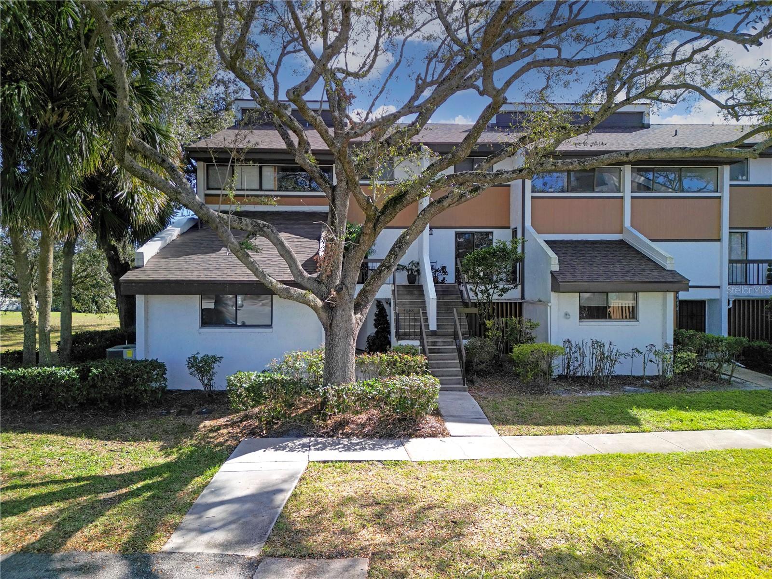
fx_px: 535
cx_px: 386
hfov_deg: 71.6
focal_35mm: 24
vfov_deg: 56.8
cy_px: 290
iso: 100
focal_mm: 6.72
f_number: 1.7
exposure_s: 1/15
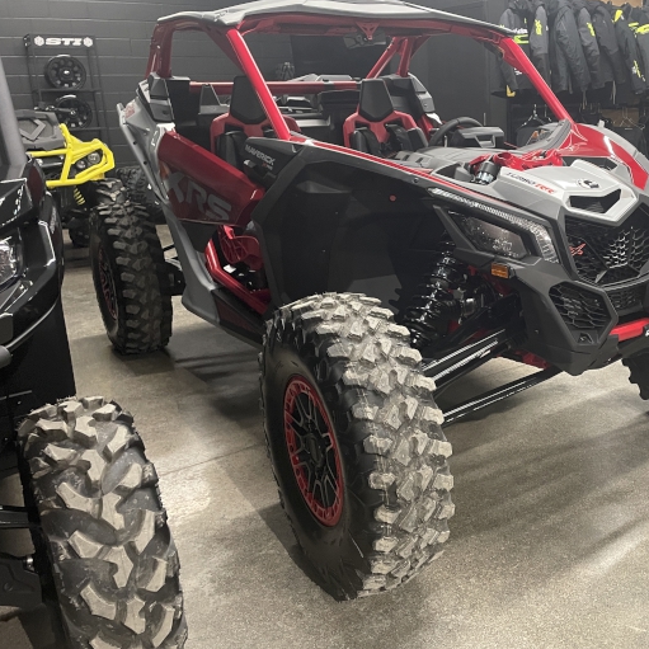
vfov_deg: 46.0
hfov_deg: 44.6
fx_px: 764
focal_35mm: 36
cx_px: 484
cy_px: 293
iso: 320
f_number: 1.6
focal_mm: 4.2
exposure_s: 1/60
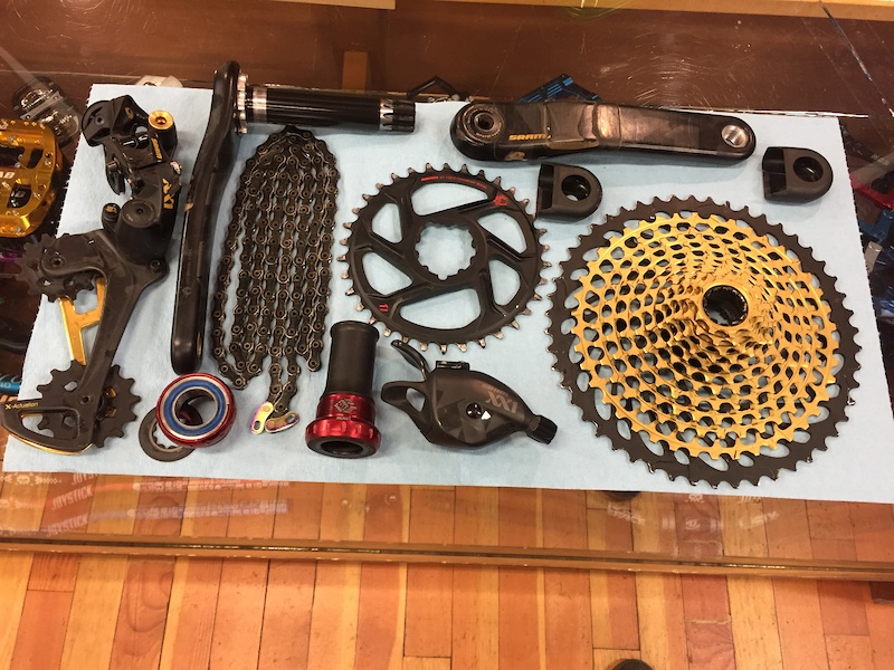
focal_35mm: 29
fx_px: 749
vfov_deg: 48.2
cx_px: 447
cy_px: 335
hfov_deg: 61.7
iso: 125
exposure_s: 1/30
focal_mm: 4.15
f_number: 2.2
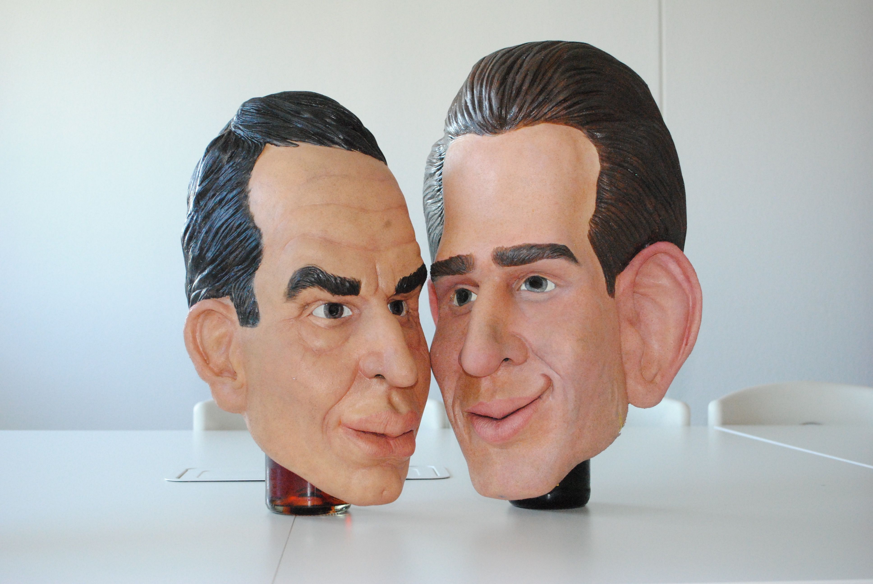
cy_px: 292
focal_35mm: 48
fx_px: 1165
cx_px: 436
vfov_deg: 28.2
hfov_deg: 41.1
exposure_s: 1/160
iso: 1600
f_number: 5.6
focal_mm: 32
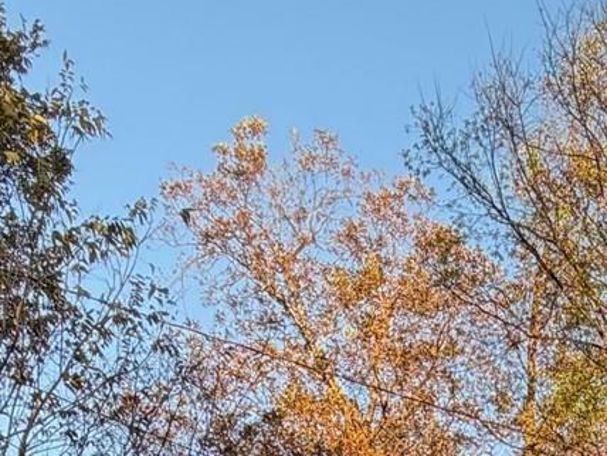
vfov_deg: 16.1
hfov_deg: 28.3
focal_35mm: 67
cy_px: 956
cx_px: 499
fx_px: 1175
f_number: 2.2
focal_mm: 2.22
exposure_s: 1/197
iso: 40
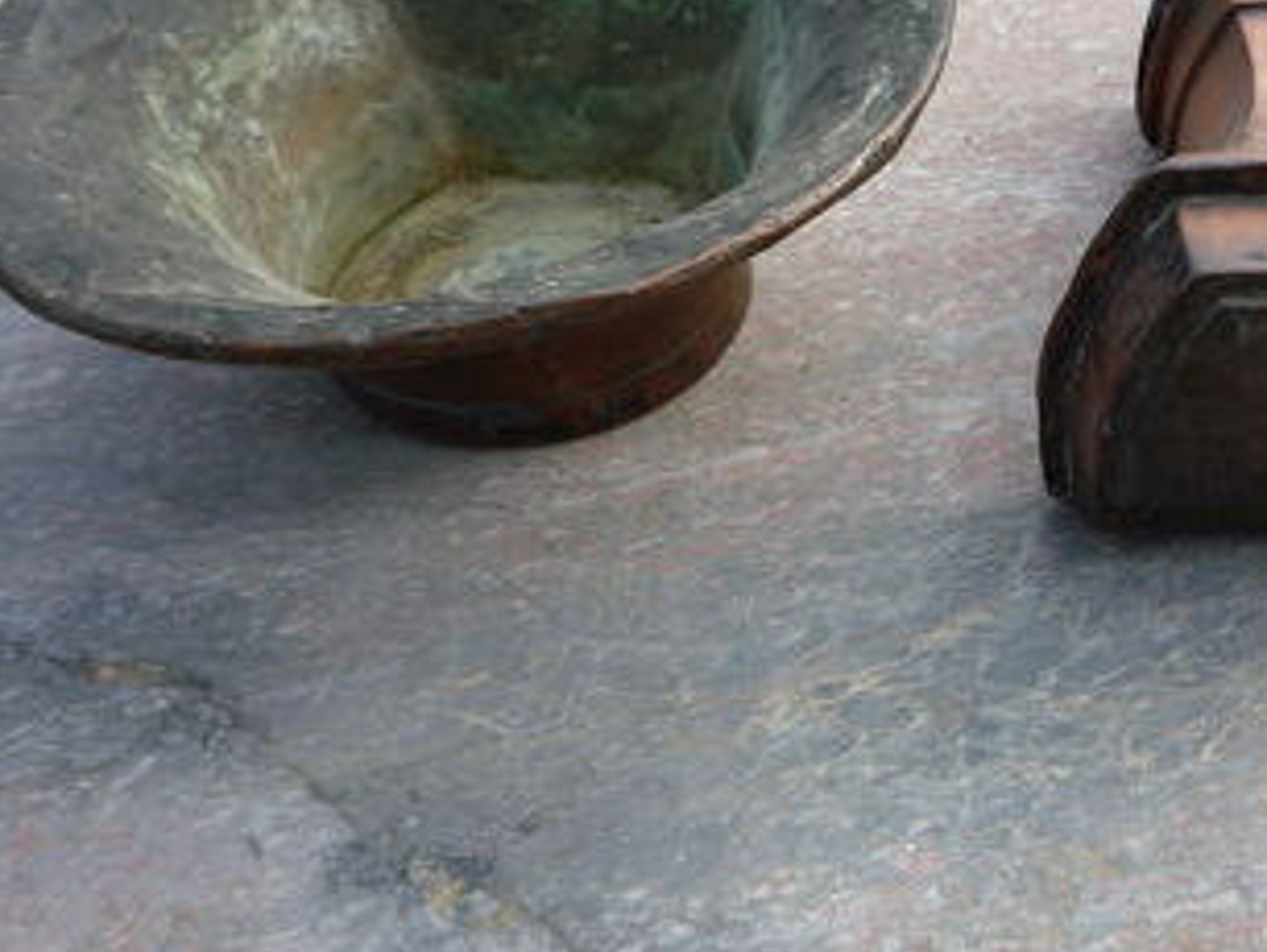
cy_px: 381
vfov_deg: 30.8
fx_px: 1722
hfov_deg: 39.5
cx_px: 927
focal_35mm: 47
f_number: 4
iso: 100
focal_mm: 5.2
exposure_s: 1/160
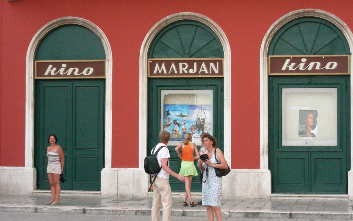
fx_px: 808
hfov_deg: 24.6
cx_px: 177
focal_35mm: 84
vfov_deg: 15.5
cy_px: 95
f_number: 4
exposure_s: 1/562
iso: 400
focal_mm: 13.2
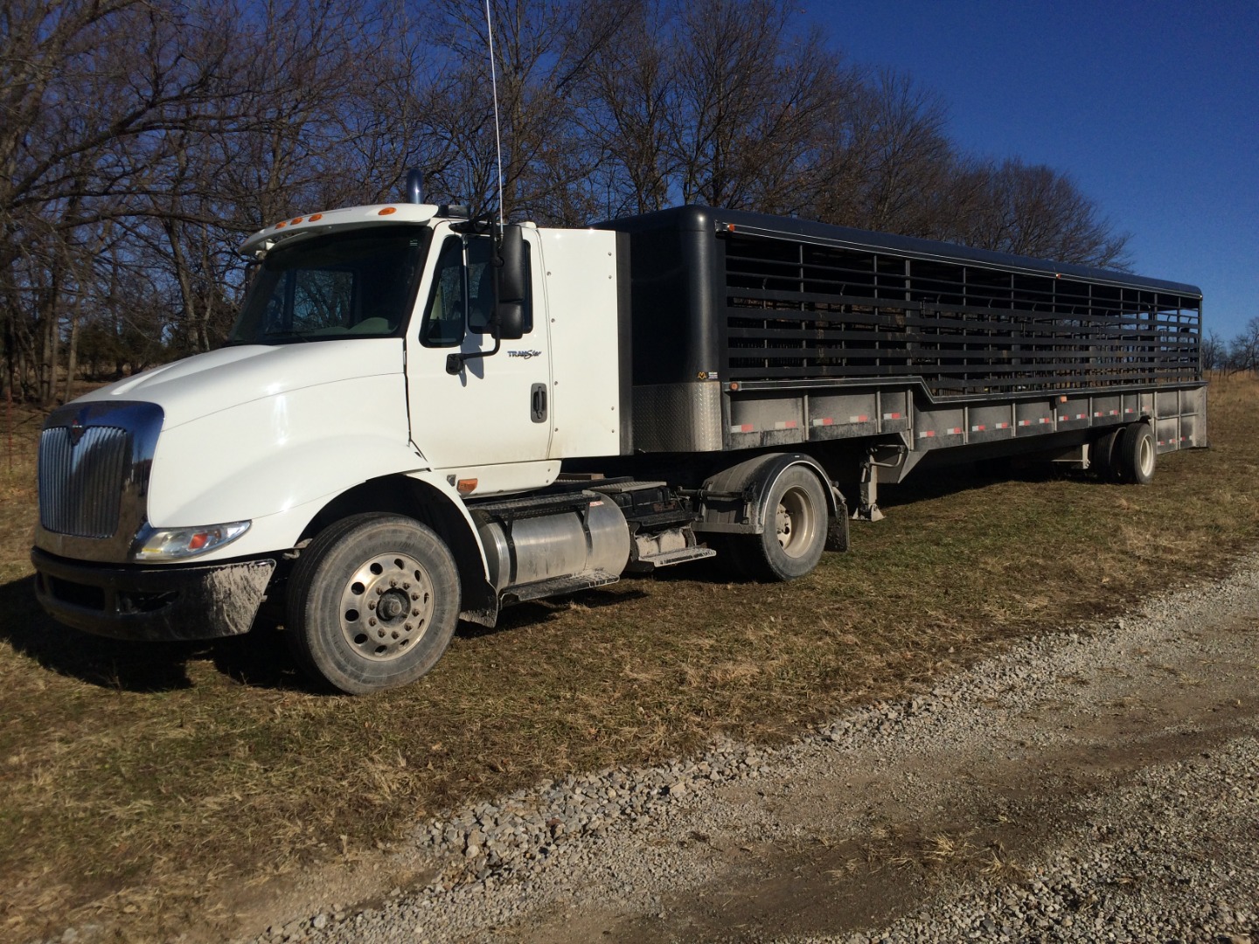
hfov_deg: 61.7
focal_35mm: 29
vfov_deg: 48.2
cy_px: 472
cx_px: 630
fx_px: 1055
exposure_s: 1/5882
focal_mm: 4.15
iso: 40
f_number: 2.2
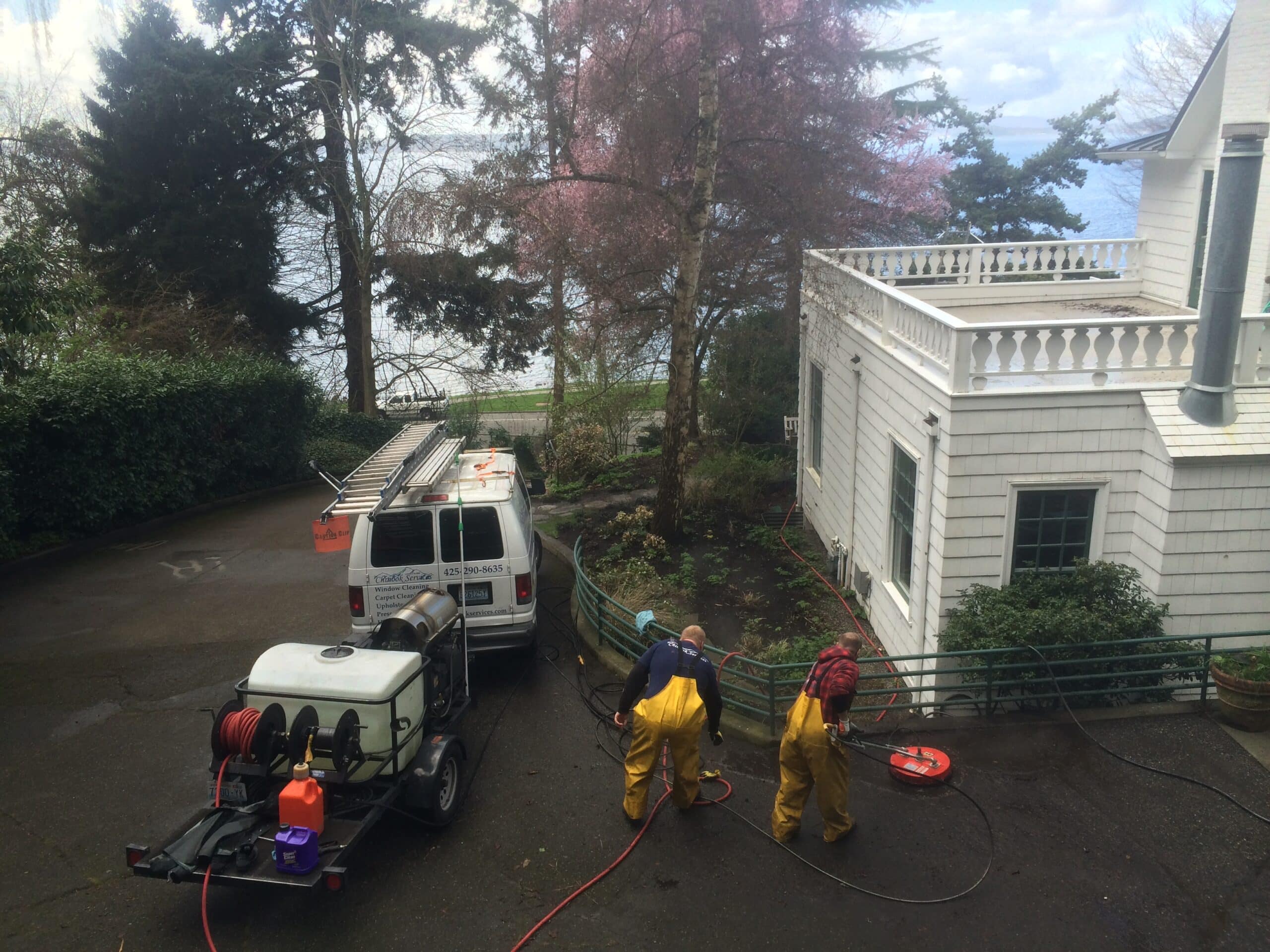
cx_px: 635
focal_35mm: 30
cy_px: 476
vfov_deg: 46.8
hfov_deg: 60.0
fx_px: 1101
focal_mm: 4.12
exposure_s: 1/477
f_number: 2.2
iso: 32
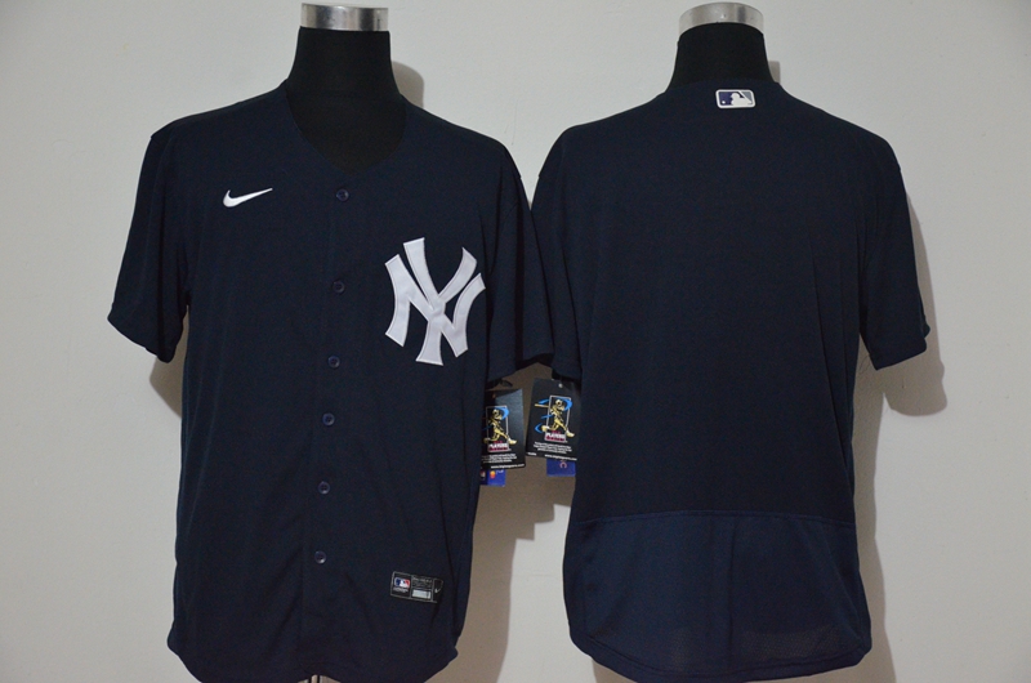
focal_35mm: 78
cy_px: 342
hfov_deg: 26.0
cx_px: 516
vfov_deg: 17.4
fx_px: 2229
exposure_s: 1/15
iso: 4000
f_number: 4.8
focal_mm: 52
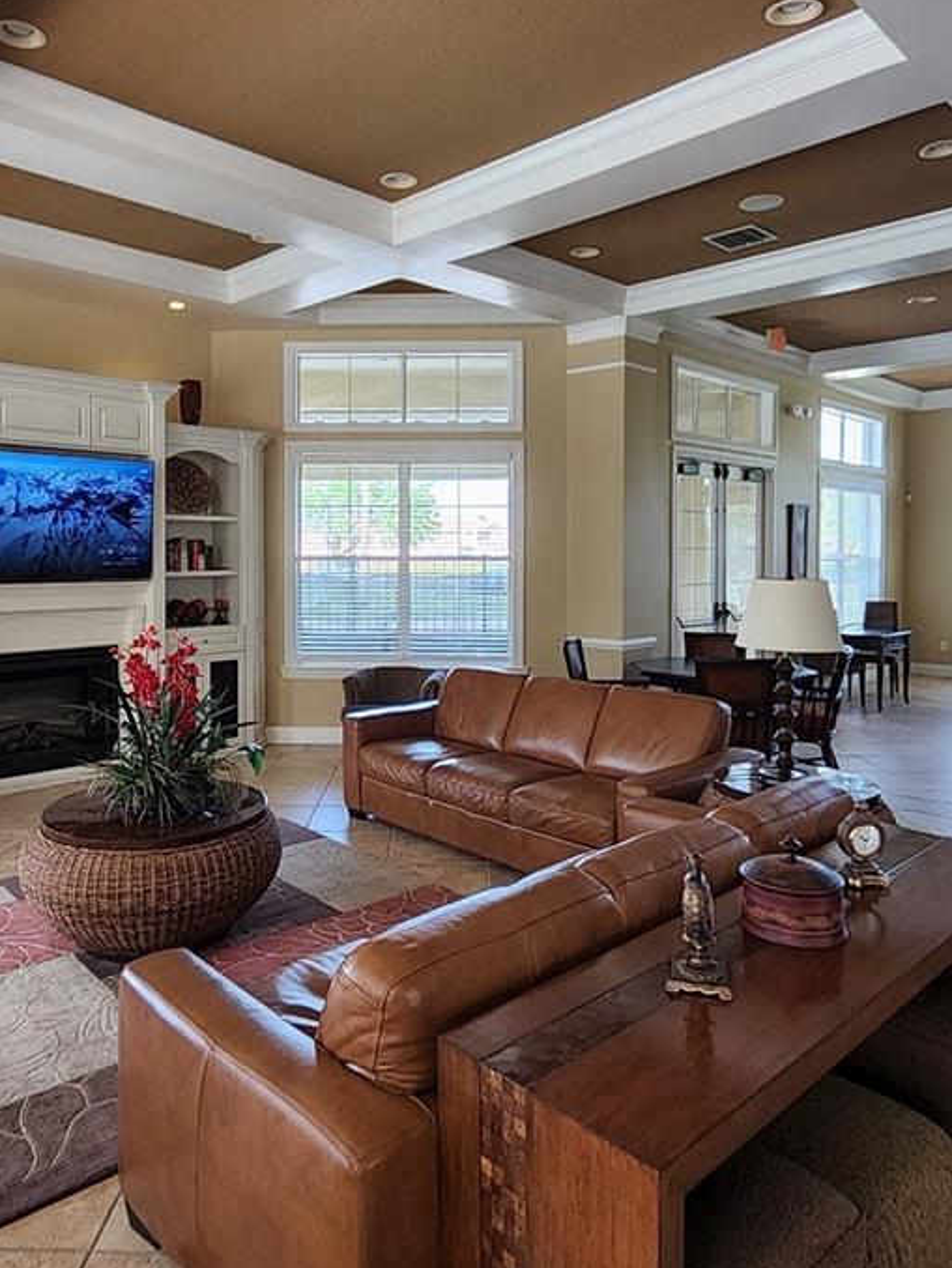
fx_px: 843
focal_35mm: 23
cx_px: 422
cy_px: 572
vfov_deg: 73.7
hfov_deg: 58.8
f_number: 2.2
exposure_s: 1/50
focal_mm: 1.13
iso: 80
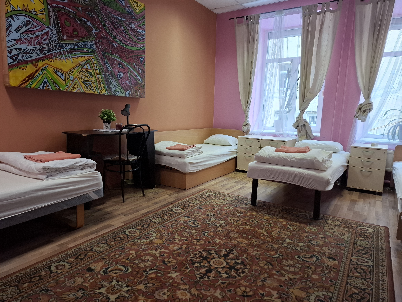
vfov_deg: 58.9
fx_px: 267
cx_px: 201
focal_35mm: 23
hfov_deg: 73.9
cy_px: 151
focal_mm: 5.54
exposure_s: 1/50
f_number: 1.8
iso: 250
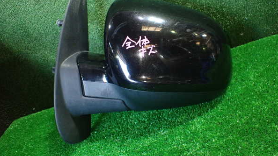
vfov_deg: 35.6
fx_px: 243
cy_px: 66
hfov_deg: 59.5
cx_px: 138
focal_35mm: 33
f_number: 2.3
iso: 800
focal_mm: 5.4
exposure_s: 1/80
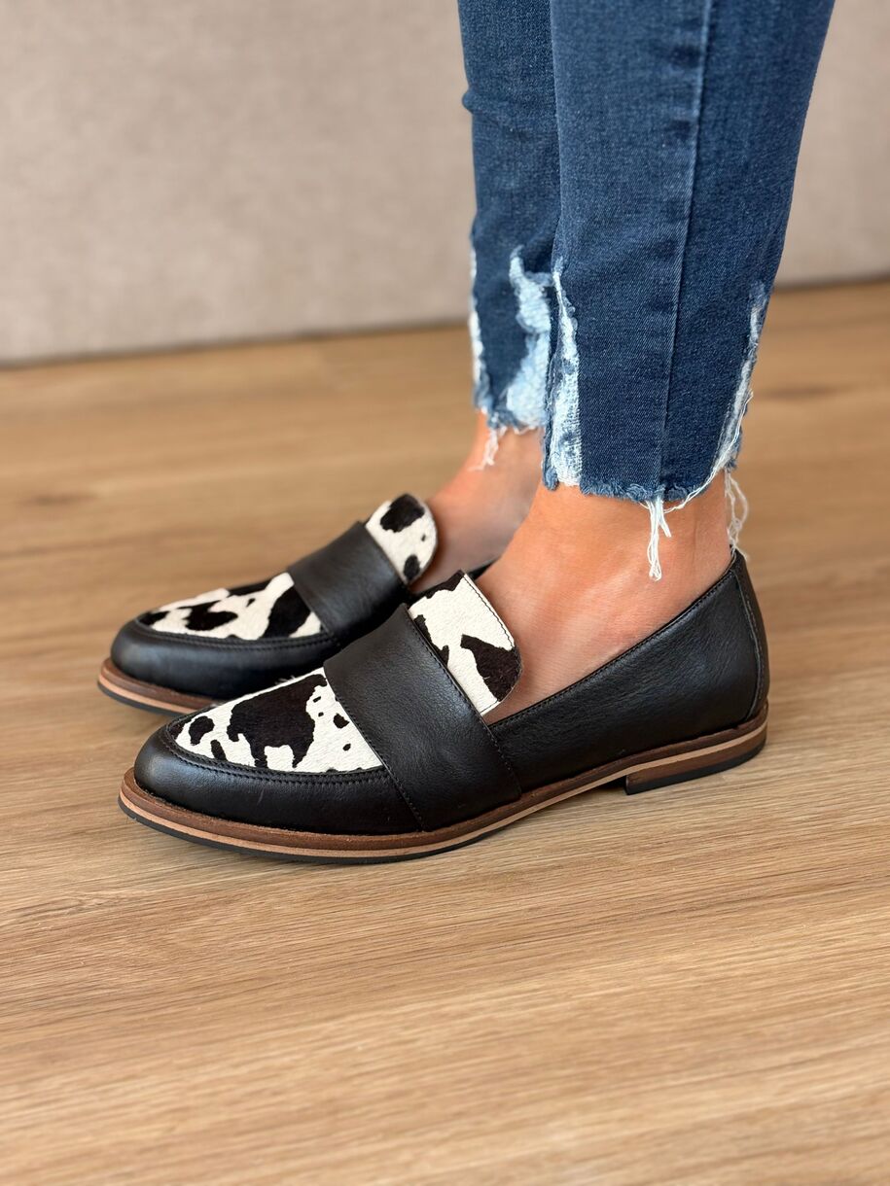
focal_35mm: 52
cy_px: 593
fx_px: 1783
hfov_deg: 28.0
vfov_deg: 36.8
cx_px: 445
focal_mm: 5.96
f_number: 1.6
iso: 64
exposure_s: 1/100
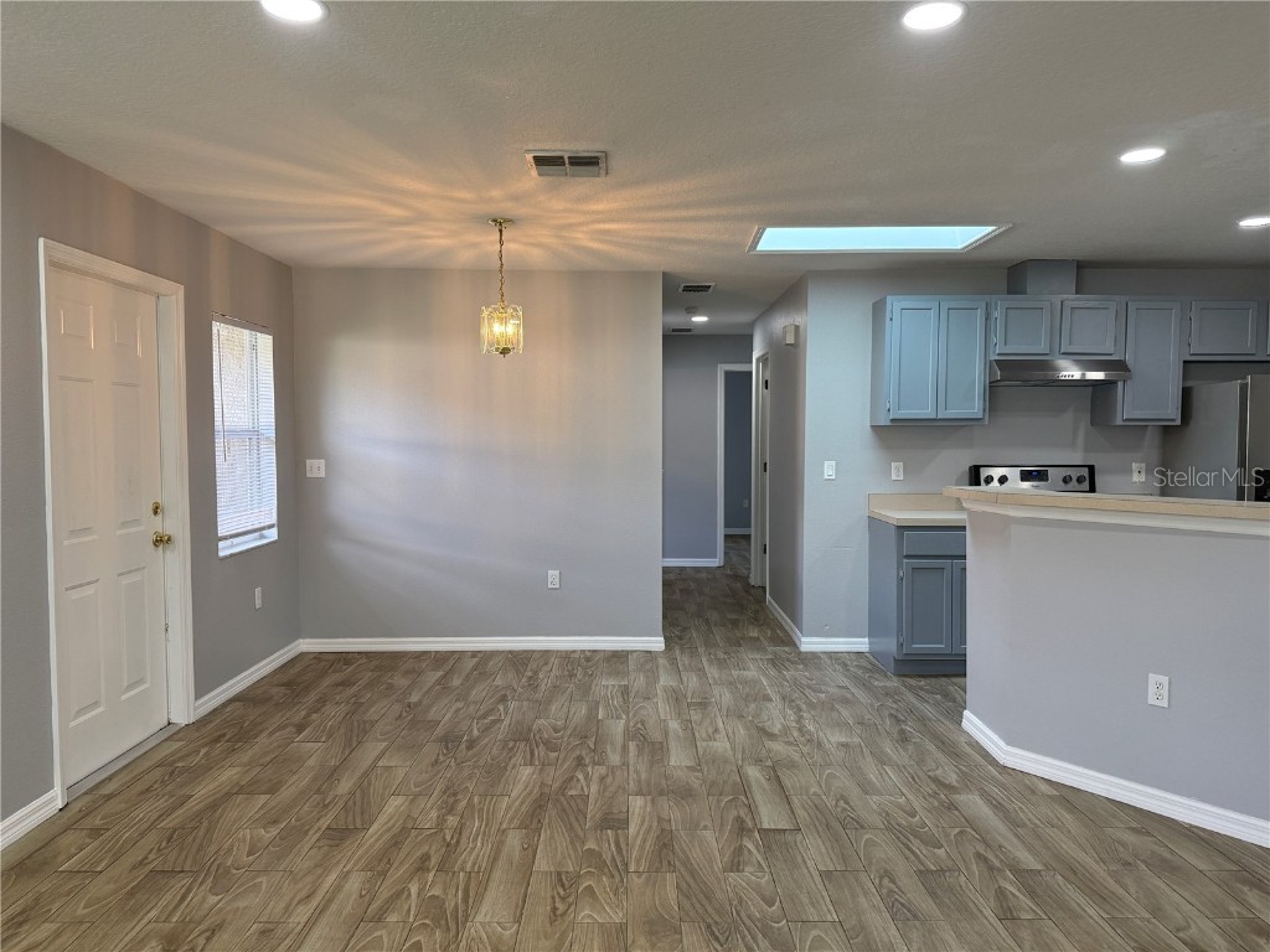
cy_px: 476
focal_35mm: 24
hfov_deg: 71.6
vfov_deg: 56.8
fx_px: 881
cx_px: 635
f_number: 1.78
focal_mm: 6.76
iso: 200
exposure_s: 1/204
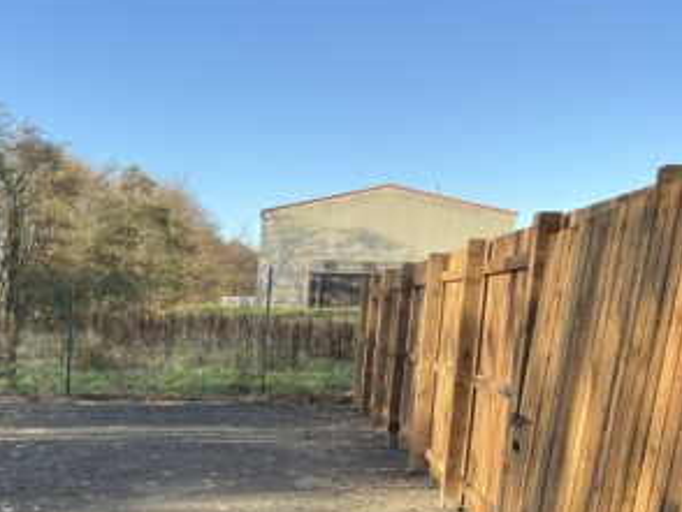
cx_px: 44
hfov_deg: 33.8
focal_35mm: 53
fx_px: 1045
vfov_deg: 26.5
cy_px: 470
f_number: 1.6
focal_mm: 5.96
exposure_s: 1/441
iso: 50
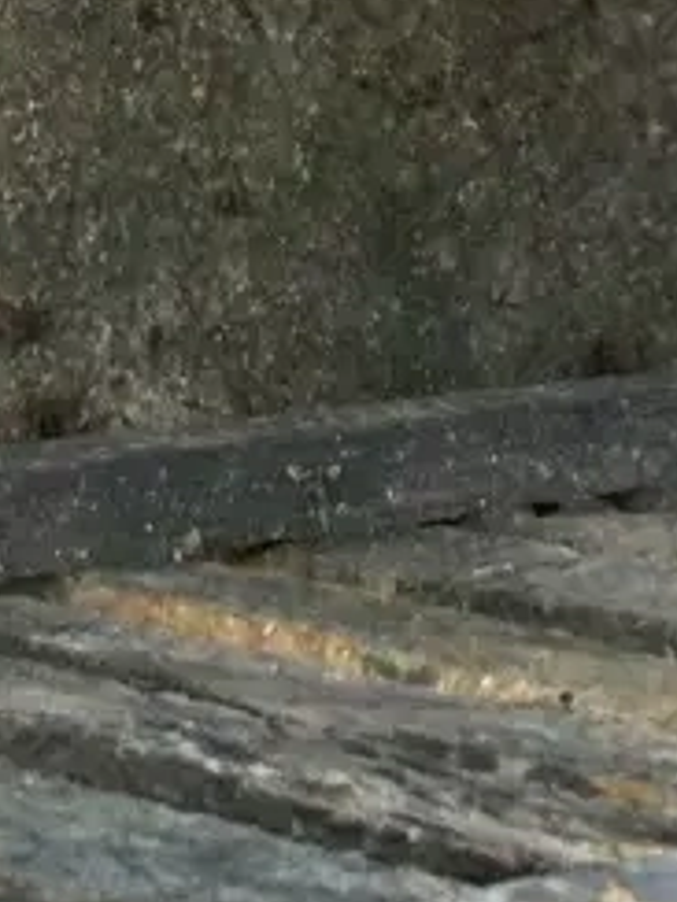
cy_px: -1542
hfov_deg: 10.4
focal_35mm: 142
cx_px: 277
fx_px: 3703
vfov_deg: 10.8
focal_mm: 4.25
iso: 32
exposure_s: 1/125
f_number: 1.8
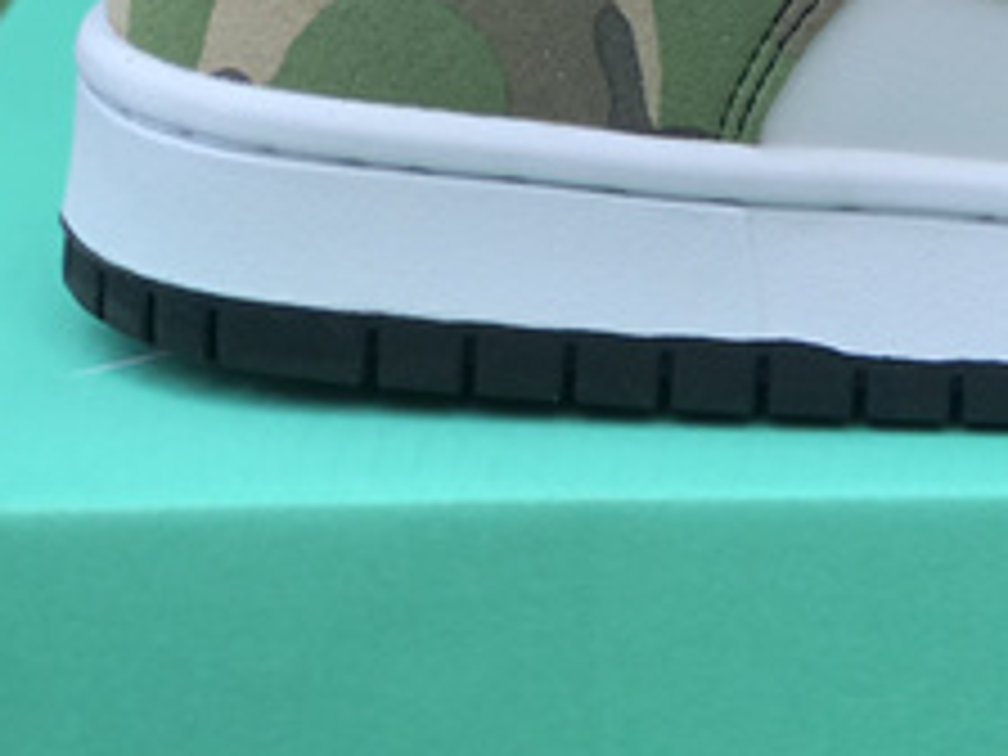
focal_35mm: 188
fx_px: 5474
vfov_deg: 7.8
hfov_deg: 10.3
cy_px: -362
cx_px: 1390
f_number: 2.8
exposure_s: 1/314
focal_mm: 6.6
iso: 20
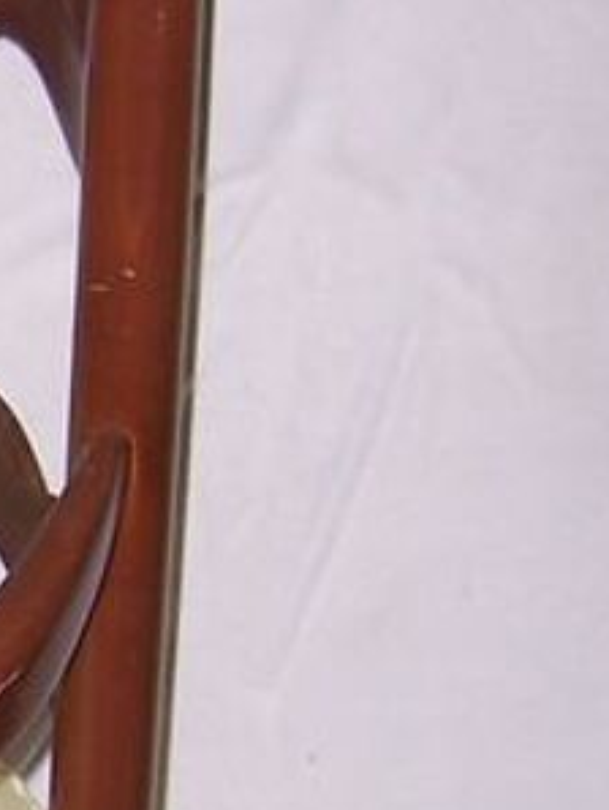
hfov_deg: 8.7
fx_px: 3771
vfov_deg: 12.2
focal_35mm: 161
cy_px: 743
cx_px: -658
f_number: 3
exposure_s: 1/60
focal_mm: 6
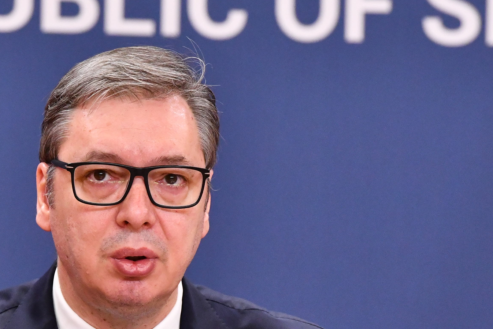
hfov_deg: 3.9
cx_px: 150
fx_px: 7325
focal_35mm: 535
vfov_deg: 2.6
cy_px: 315
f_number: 5.6
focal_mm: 200
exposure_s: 1/250
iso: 2500
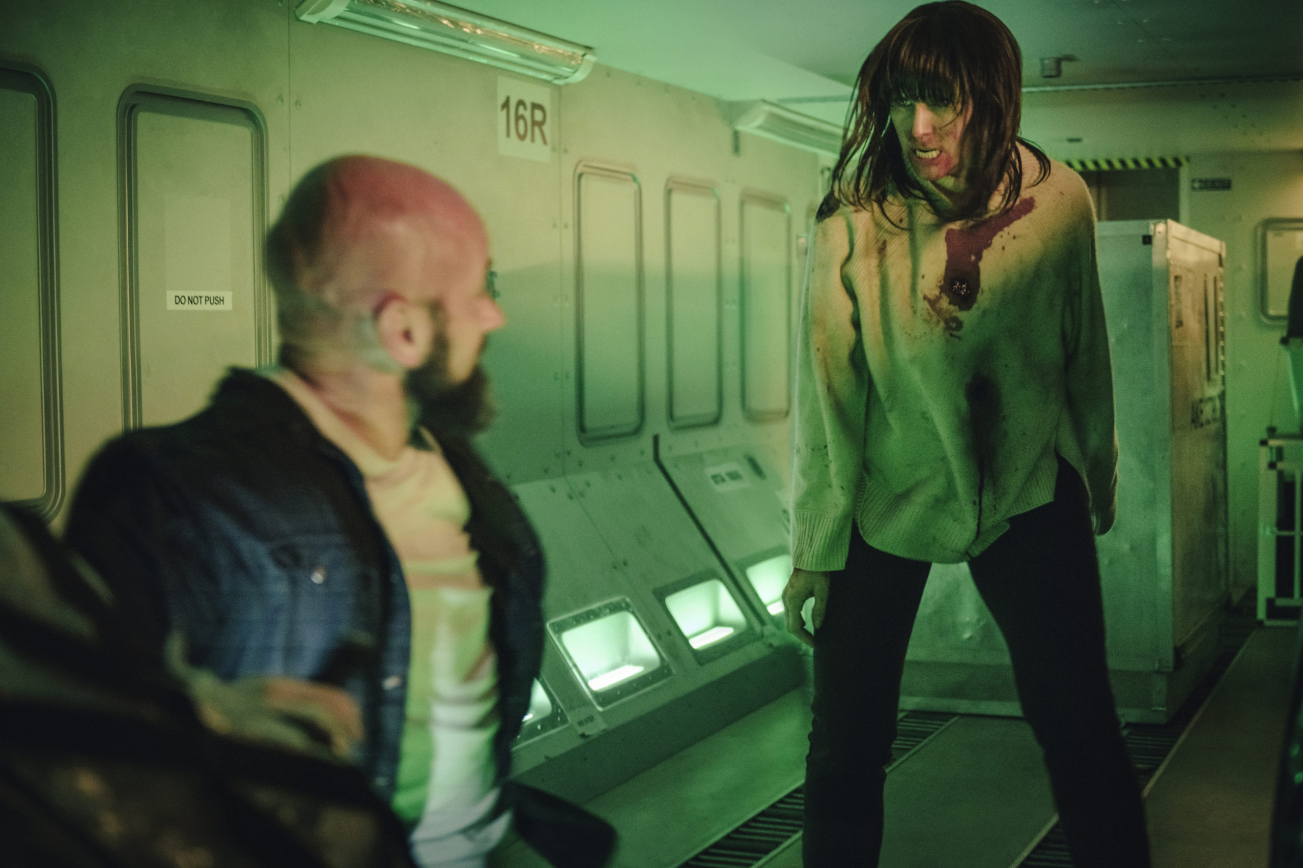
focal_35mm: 48
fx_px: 1737
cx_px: 652
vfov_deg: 28.1
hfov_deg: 41.1
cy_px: 434
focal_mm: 48
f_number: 2.8
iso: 4000
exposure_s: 1/100
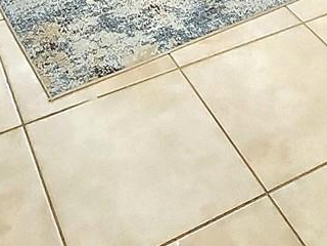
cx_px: 199
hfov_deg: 29.7
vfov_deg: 16.7
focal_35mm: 65
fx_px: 614
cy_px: -253
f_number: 2.2
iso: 400
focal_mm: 2.2
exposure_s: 1/30
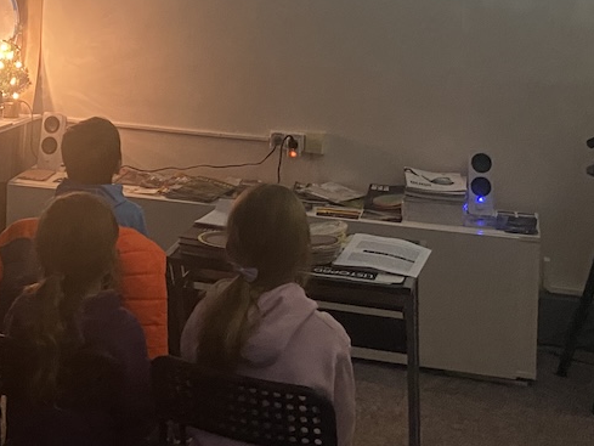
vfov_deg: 20.4
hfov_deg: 27.9
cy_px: -69
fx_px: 1167
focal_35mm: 68
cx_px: 111
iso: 640
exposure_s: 1/25
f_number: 1.8
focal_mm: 4.25
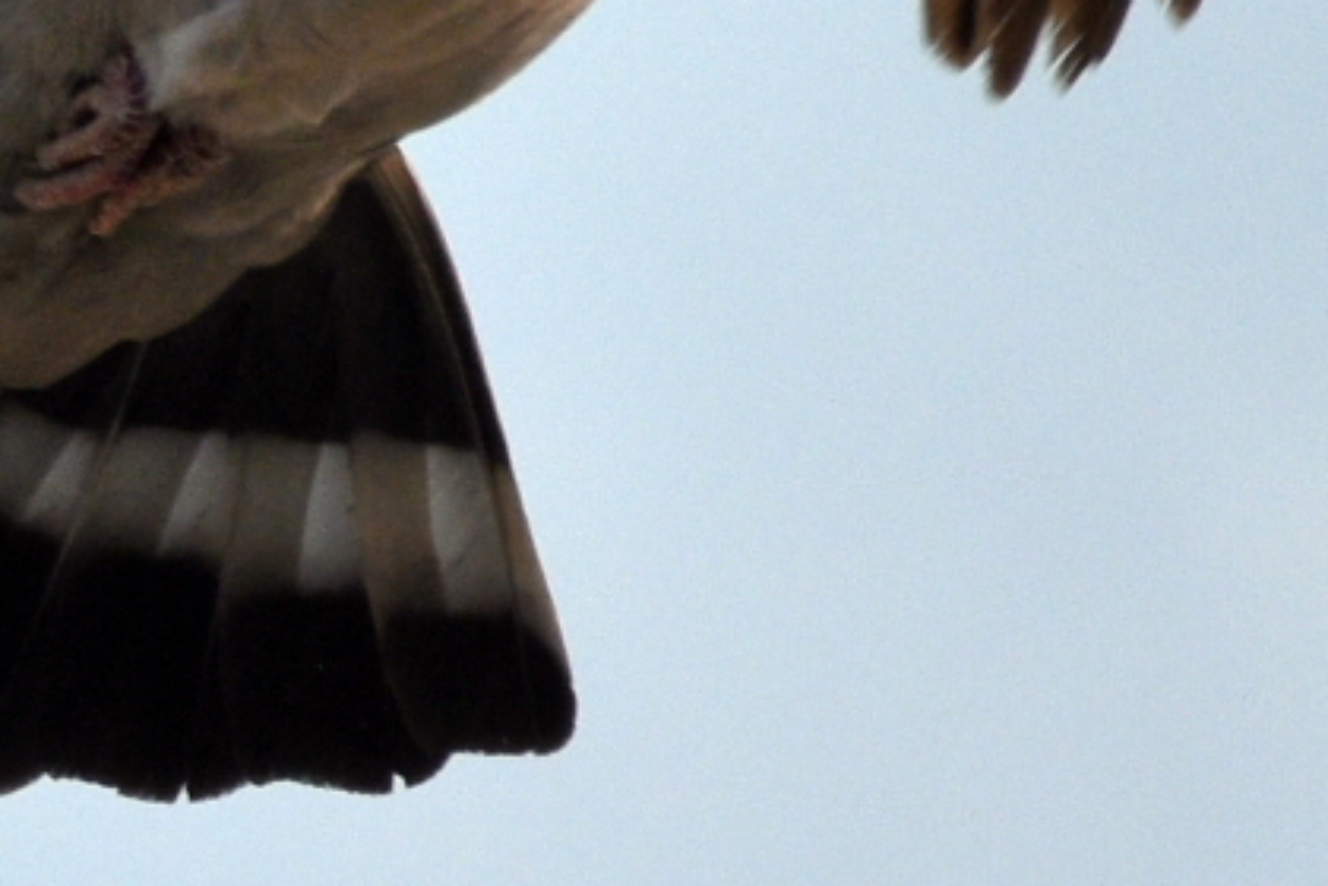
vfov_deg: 1.7
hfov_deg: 2.5
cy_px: -136
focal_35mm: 810
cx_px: 370
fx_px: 29878
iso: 400
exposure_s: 1/1600
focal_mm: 140
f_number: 5.6
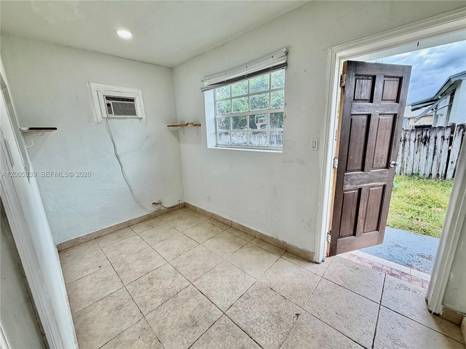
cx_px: 233
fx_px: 188
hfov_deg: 102.1
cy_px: 174
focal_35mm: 14
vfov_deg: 85.7
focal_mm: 2.22
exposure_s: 1/120
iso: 80
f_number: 2.2
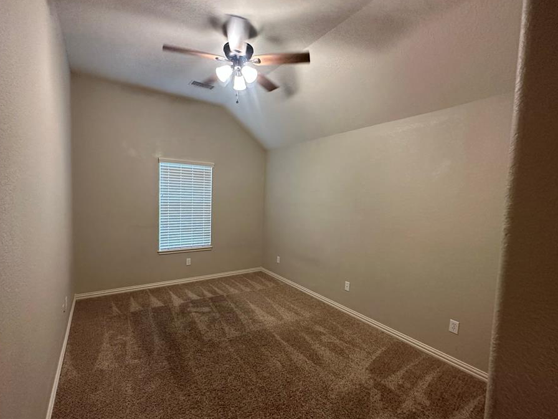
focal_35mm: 16
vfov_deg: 78.1
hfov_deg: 94.4
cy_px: 213
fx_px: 258
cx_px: 260
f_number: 2.2
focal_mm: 2.22
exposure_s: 1/60
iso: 400
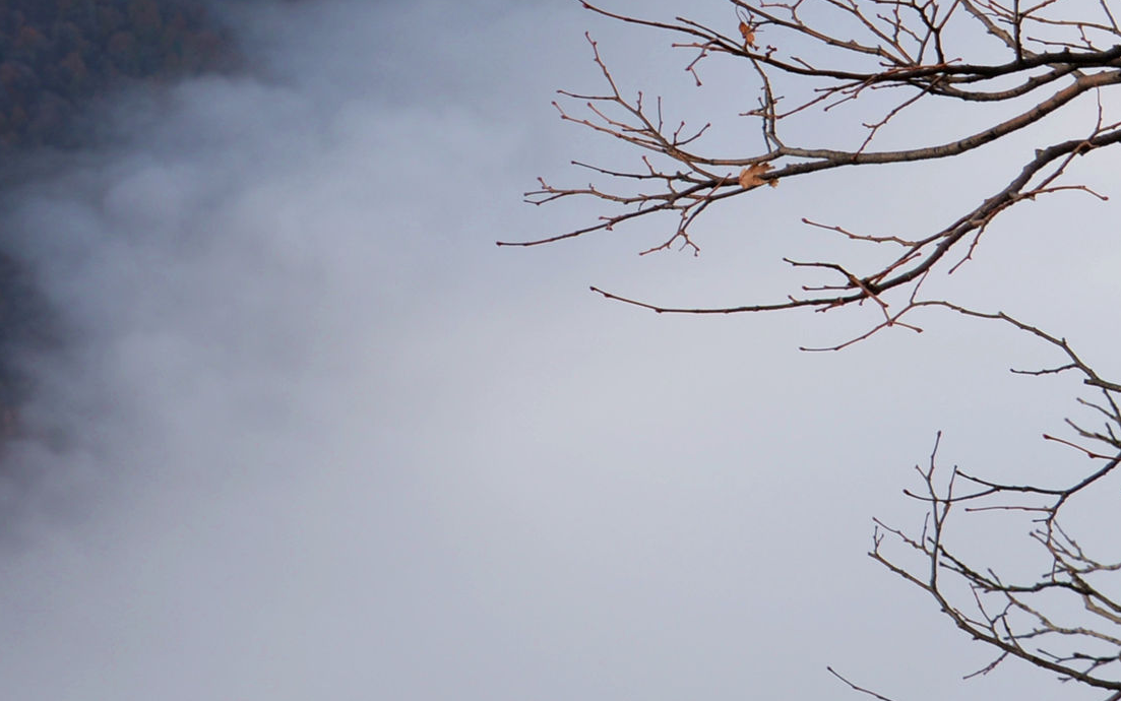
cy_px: -205
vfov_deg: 8.0
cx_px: -153
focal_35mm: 163
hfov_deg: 12.6
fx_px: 4981
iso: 100
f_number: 10
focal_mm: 42
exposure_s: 1/160
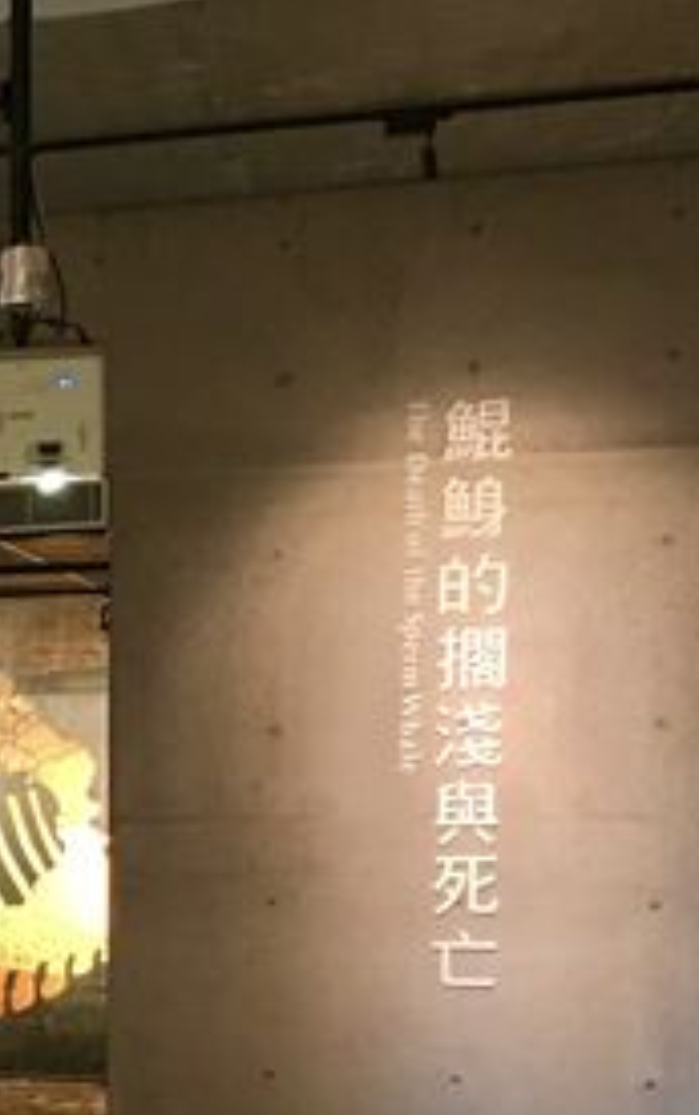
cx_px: -630
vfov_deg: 22.7
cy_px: 1018
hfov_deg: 13.0
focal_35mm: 89
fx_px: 2707
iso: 100
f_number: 2.2
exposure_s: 1/8
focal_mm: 4.15
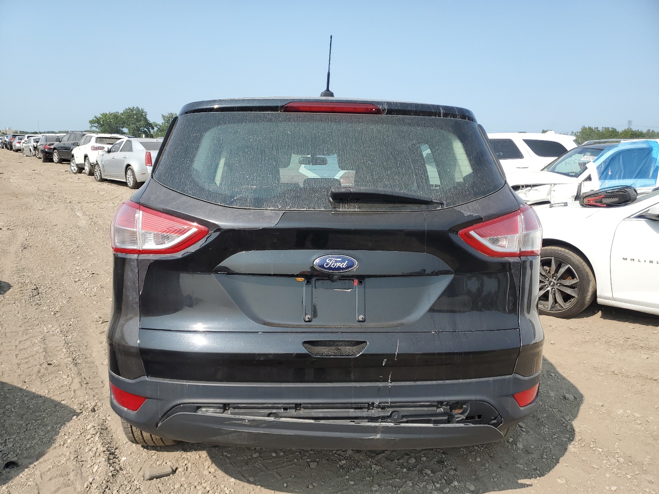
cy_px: 247
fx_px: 495
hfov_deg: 67.3
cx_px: 330
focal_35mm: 26
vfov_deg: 53.1
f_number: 1.5
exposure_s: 1/2500
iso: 50
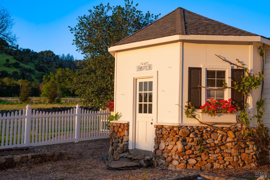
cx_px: 135
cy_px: 90
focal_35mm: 44
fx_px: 330
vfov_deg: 30.5
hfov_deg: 44.5
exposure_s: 1/200
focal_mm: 44
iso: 200
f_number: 8
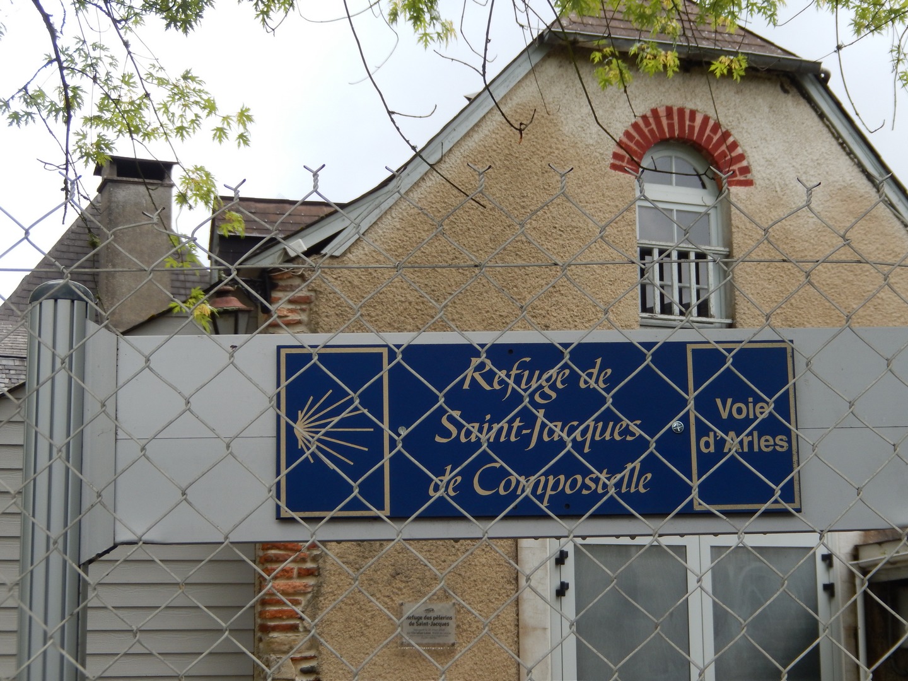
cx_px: 454
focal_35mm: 67
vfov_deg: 21.9
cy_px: 340
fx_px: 1757
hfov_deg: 29.0
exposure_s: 1/250
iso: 125
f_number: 4.8
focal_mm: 12
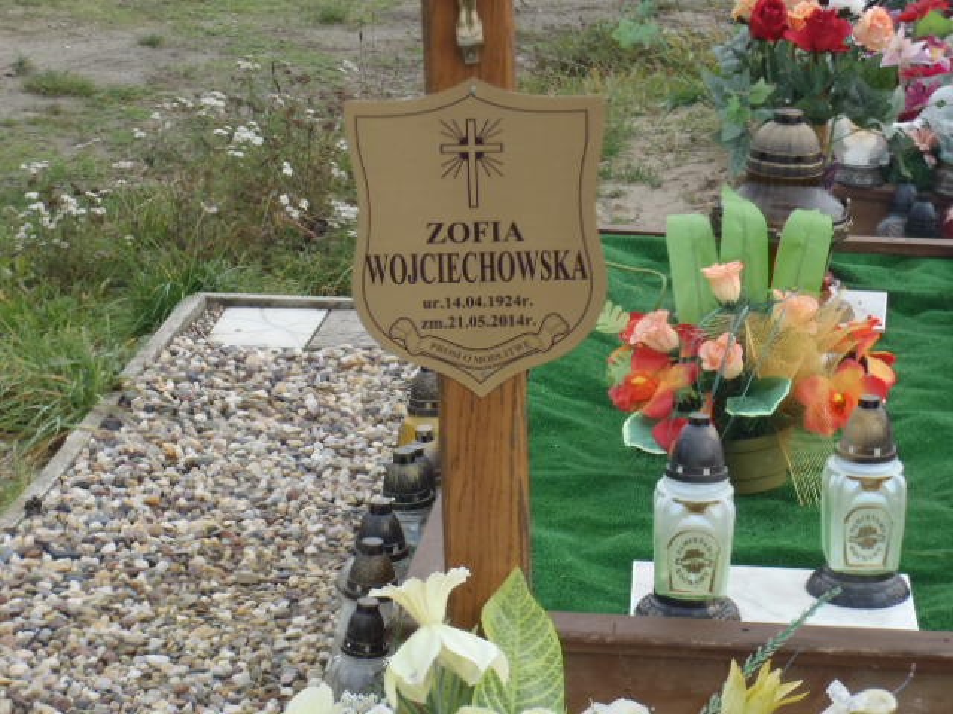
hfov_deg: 19.3
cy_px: 357
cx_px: 476
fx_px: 2808
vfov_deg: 14.5
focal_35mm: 102
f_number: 5.1
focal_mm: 18.2
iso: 125
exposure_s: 1/100
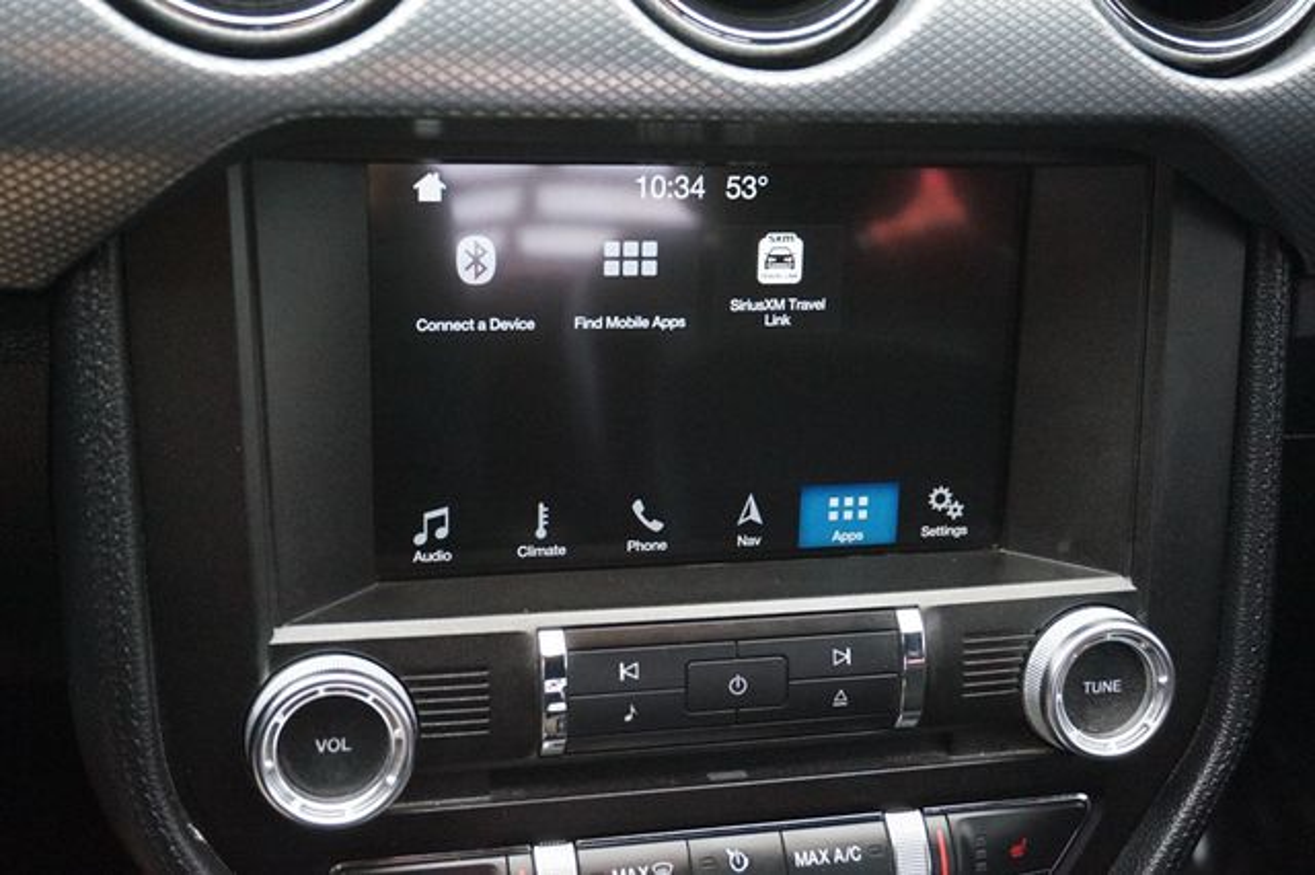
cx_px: 658
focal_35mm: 40
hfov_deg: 47.9
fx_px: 1479
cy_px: 438
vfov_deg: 33.0
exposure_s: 1/160
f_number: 4.5
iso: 3200
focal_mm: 27
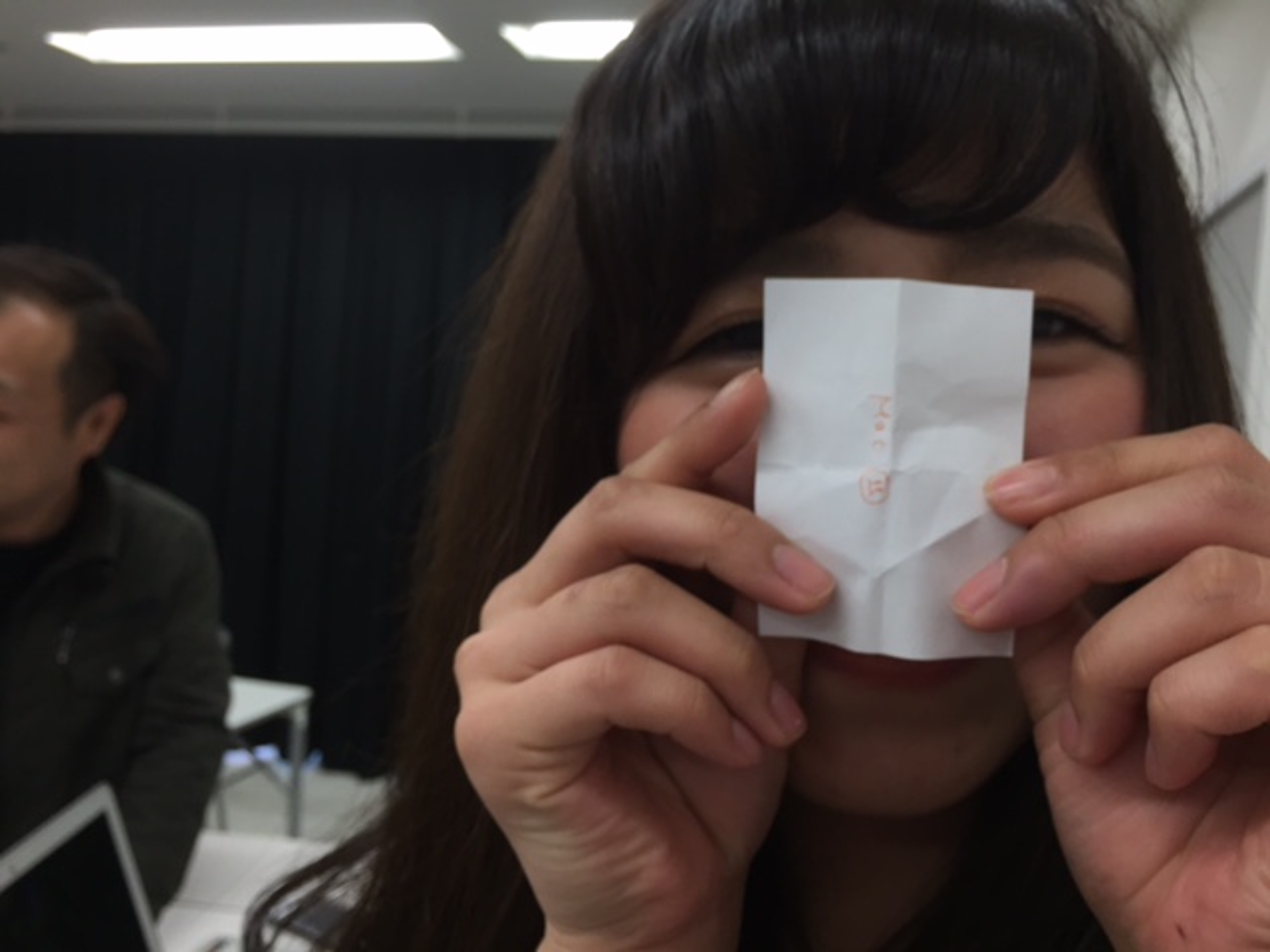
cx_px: 635
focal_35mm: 29
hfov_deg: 61.7
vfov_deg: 48.2
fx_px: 1064
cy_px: 476
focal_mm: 4.15
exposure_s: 1/120
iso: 50
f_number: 2.2
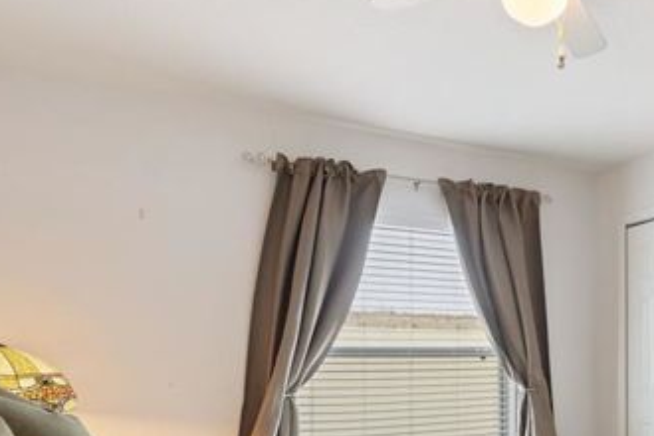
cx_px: 518
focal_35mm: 32
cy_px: 356
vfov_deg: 39.3
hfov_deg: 54.9
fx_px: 581
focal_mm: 10
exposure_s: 1/4
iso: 400
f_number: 4.5
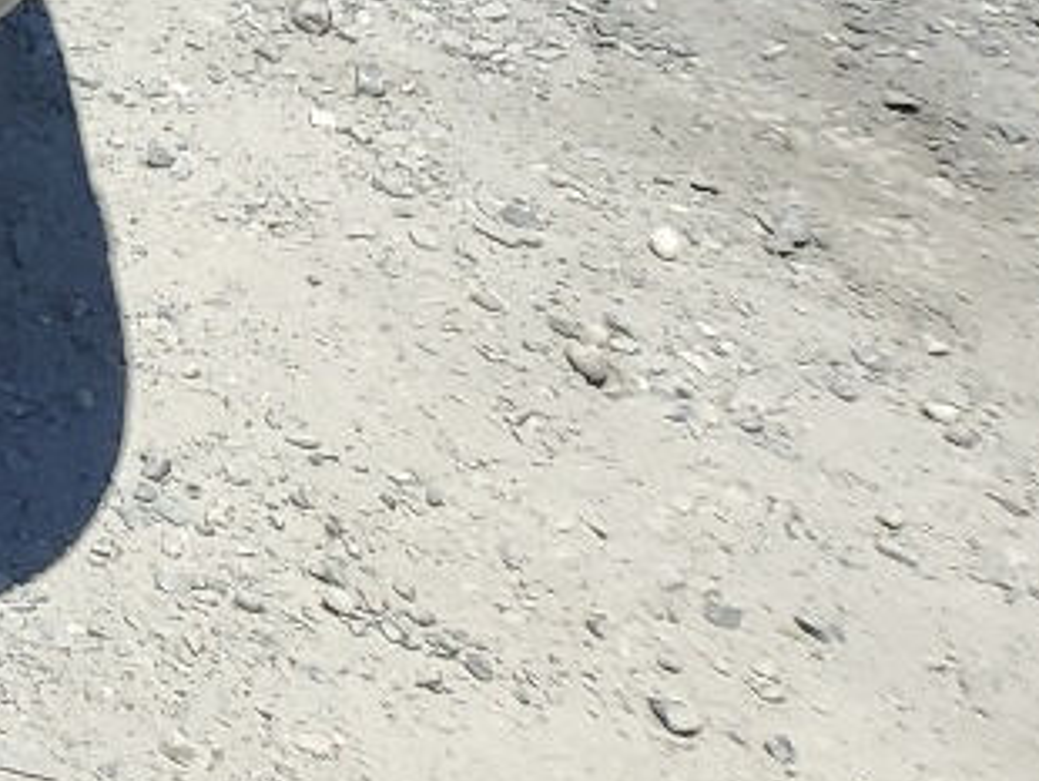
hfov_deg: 11.6
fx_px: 4025
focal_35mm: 134
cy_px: -1190
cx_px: -1592
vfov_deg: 9.6
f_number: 1.5
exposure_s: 1/2500
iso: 50
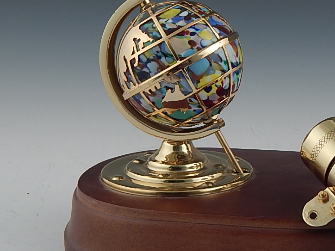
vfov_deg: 17.6
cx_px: 276
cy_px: 129
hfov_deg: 22.9
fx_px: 813
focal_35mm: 84
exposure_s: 1/60
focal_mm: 6.8
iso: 125
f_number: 3.4
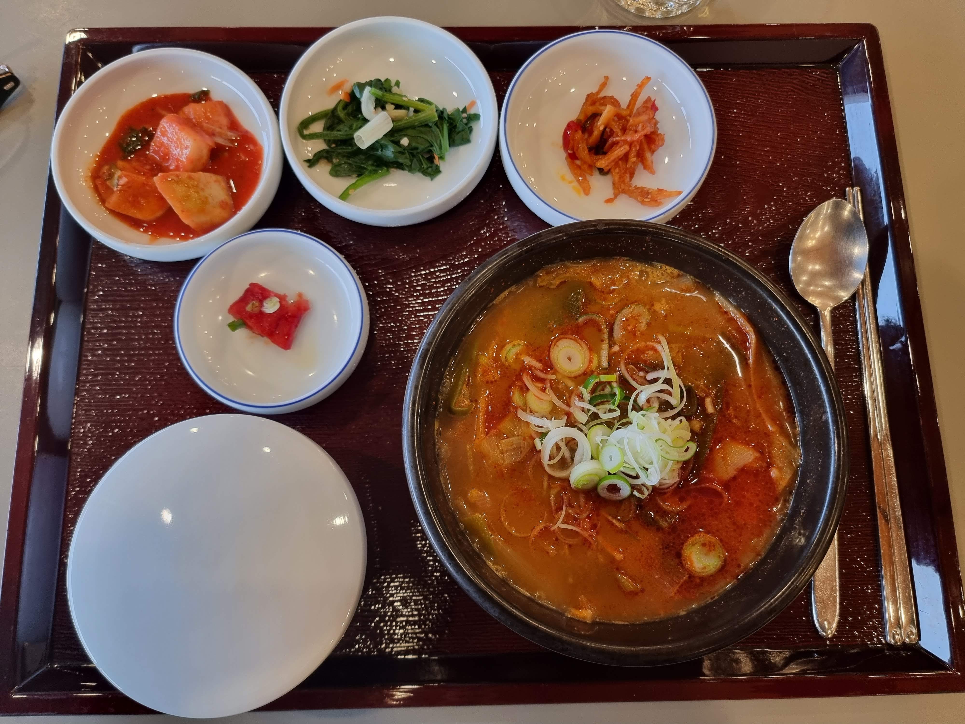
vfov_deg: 56.8
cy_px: 362
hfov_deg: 71.6
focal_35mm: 24
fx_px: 669
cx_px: 482
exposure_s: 1/60
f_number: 1.8
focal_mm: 6.7
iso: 250
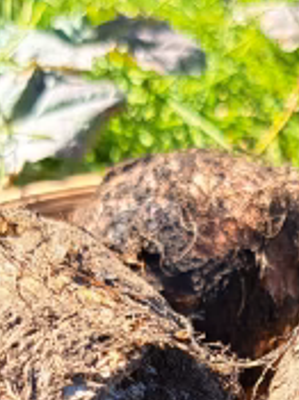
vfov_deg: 16.3
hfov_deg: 13.3
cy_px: 606
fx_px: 1268
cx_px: 265
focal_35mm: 110
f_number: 1.8
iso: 50
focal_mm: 5.23
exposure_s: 1/355
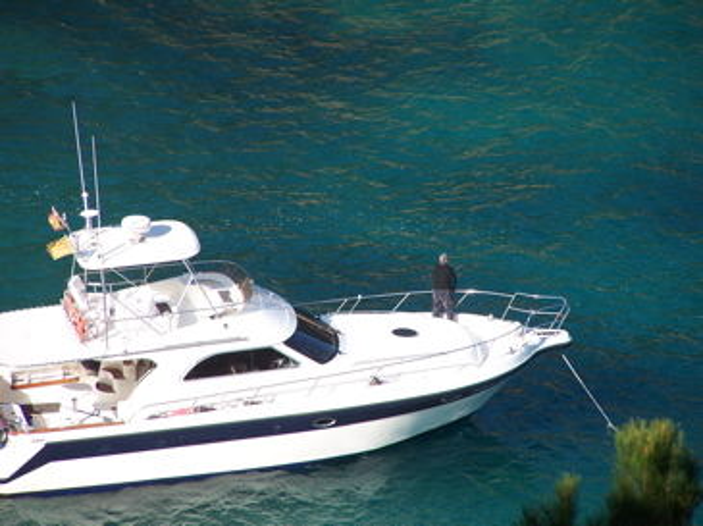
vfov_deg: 3.9
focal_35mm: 380
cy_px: 263
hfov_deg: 5.2
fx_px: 7710
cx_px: 352
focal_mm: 63
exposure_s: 1/350
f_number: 3.7
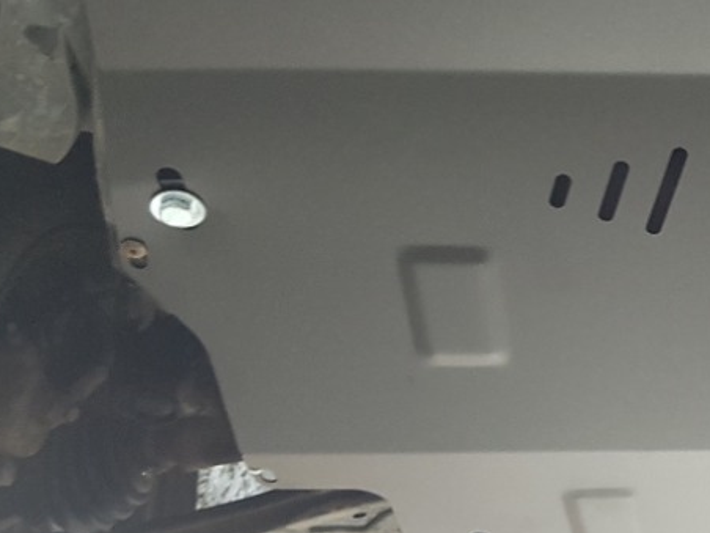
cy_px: 255
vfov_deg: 21.3
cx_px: 856
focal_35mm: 69
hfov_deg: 25.3
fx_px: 1415
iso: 200
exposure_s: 1/10
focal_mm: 4.2
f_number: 1.7
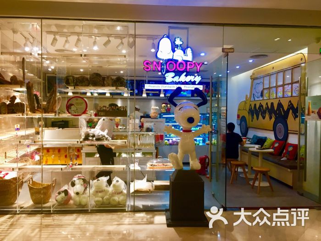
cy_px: 120
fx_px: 269
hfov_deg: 61.7
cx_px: 160
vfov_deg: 48.2
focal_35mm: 29
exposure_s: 1/33
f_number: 2.2
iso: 40
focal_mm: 4.15
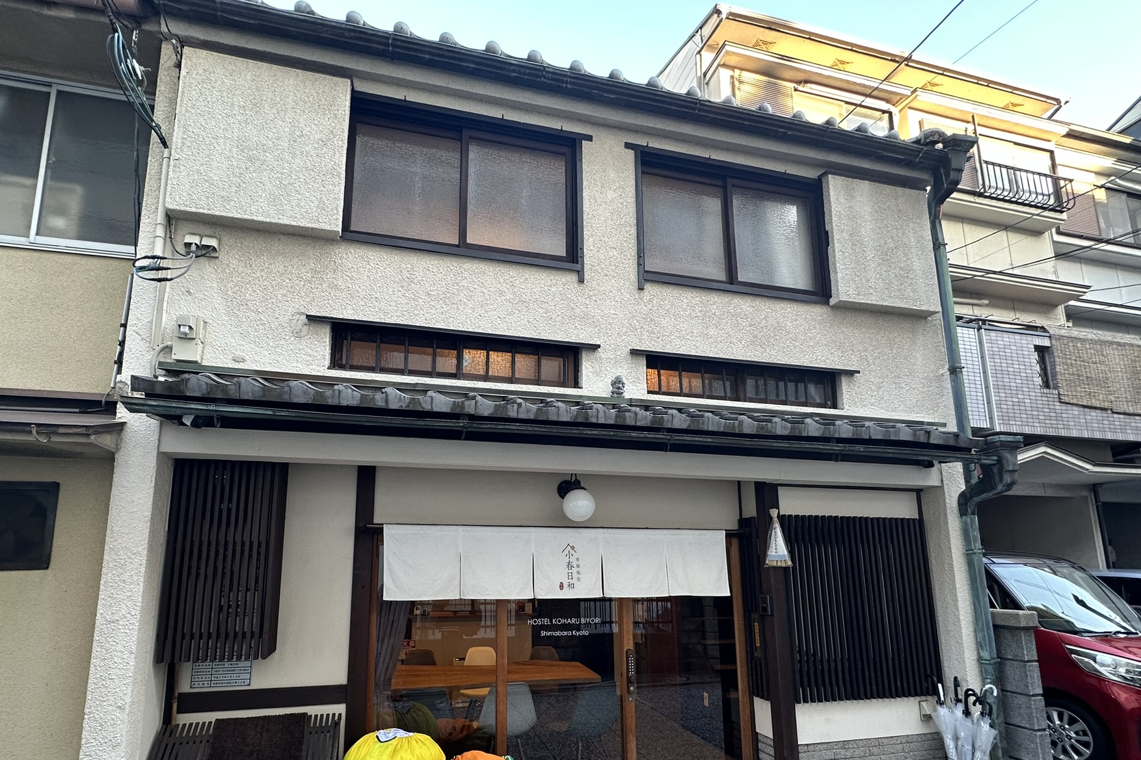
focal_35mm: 17
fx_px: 539
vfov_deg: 69.1
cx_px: 533
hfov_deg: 93.2
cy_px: 486
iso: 100
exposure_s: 1/99
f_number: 2.2
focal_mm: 2.22
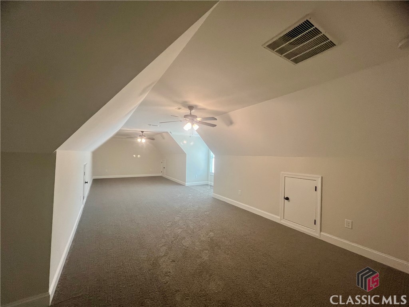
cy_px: 154
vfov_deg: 89.9
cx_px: 204
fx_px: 154
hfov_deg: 106.2
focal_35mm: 13
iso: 160
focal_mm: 1.57
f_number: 1.8
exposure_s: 1/120
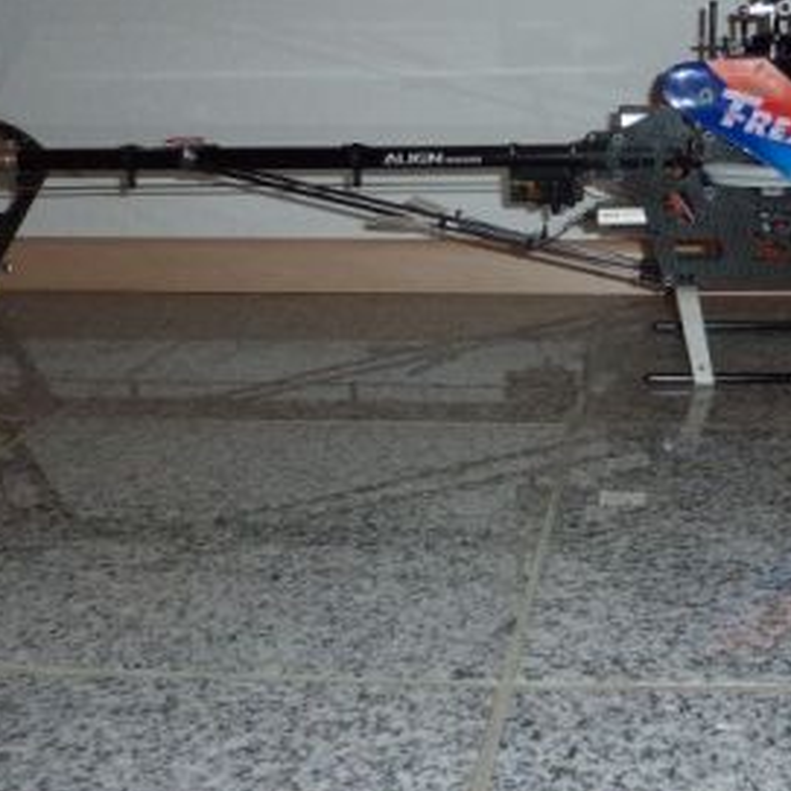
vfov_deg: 34.2
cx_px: 622
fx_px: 1267
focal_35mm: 49
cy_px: 231
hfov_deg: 33.8
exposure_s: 1/30
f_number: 3.3
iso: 80
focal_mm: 4.1
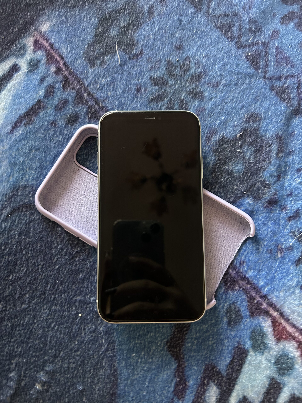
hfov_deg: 53.1
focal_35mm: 26
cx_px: 151
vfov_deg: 67.3
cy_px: 202
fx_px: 302
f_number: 1.5
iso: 1000
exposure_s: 1/30
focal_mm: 5.7
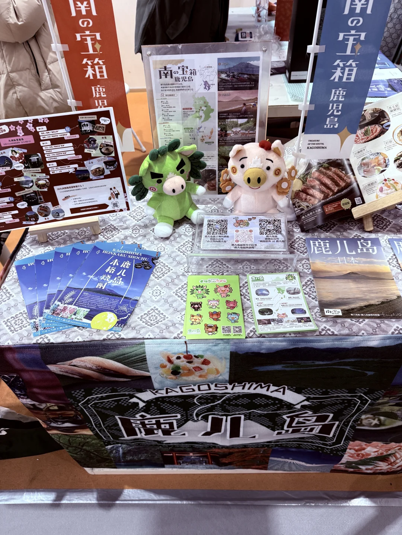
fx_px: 372
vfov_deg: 71.6
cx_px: 201
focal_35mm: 24
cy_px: 268
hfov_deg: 56.8
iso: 200
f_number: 1.78
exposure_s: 1/50
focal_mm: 6.76
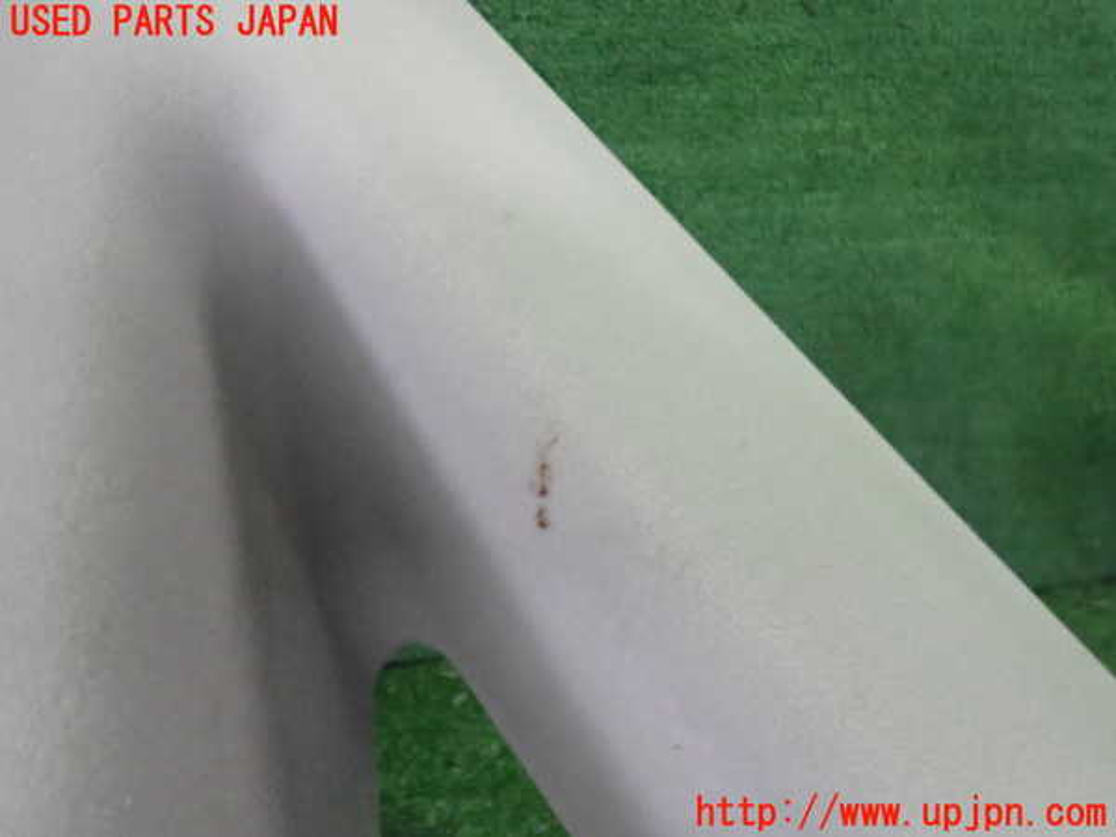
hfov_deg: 60.0
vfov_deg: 46.8
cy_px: 418
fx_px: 967
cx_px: 558
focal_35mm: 30
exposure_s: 1/320
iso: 2500
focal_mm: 5.4
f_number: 2.3
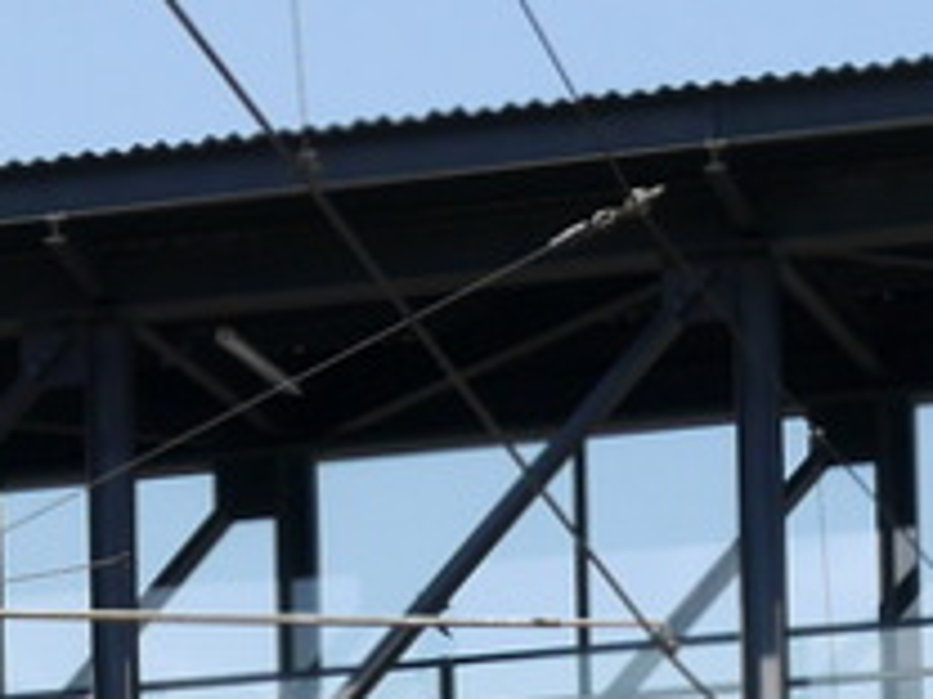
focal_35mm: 288
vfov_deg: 4.9
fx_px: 7762
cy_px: 1998
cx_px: -803
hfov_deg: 6.7
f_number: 8
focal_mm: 25
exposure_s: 1/250
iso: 160
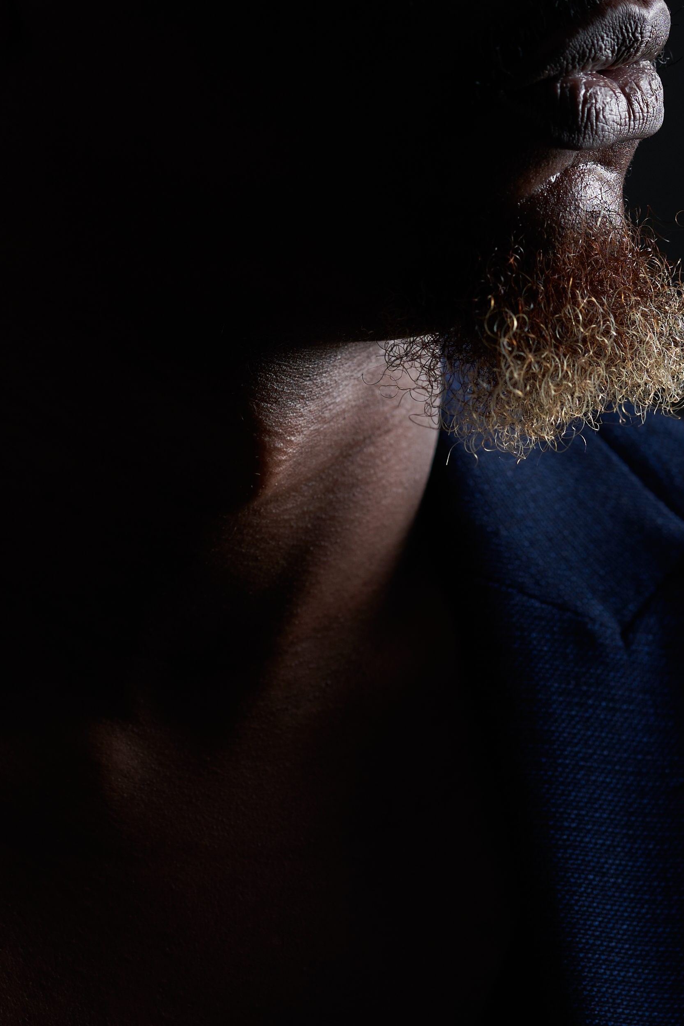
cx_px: 322
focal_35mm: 205
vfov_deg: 10.0
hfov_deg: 6.7
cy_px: 278
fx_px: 5841
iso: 160
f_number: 4.5
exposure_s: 1/200
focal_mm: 85
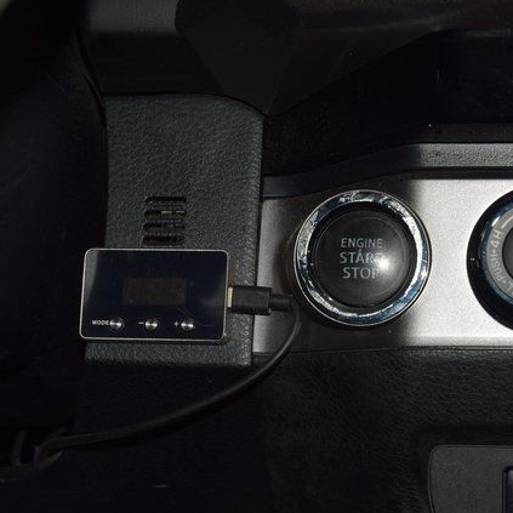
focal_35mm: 135
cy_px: 255
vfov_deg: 12.9
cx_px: 360
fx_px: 2263
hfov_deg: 12.9
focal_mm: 70
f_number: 8
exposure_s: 1/125
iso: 100
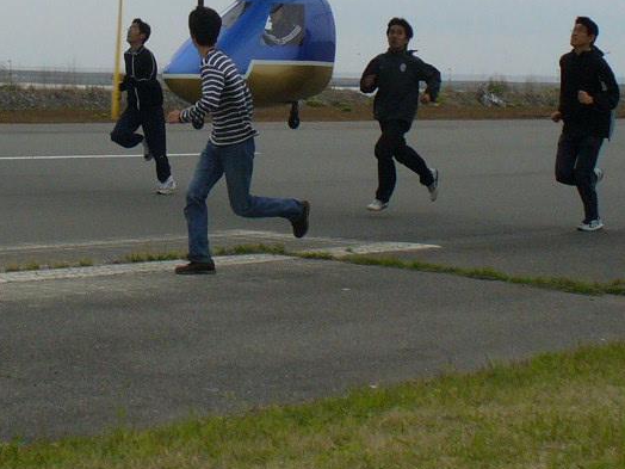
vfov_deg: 12.9
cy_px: -32
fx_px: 2040
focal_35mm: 113
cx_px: 208
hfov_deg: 17.4
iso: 80
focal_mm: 6.1
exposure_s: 1/250
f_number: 5.6
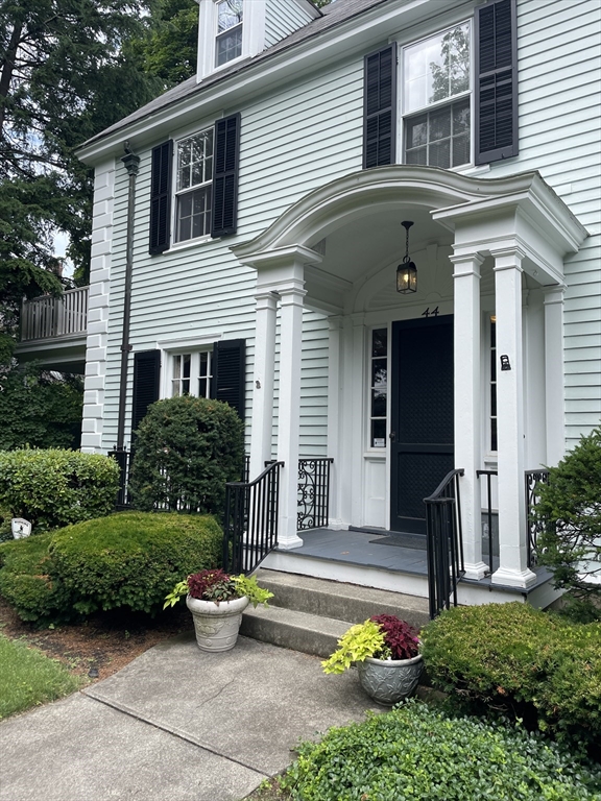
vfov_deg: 67.3
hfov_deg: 53.1
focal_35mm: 26
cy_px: 400
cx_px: 300
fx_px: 602
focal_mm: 4.2
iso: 32
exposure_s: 1/1221
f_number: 1.6
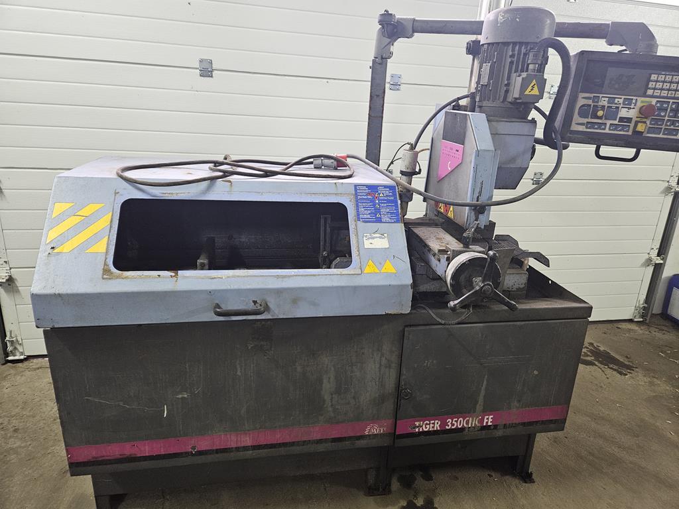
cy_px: 254
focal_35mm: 23
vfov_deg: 58.9
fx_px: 451
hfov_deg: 73.9
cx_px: 340
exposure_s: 1/50
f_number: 1.8
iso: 640
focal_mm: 5.4
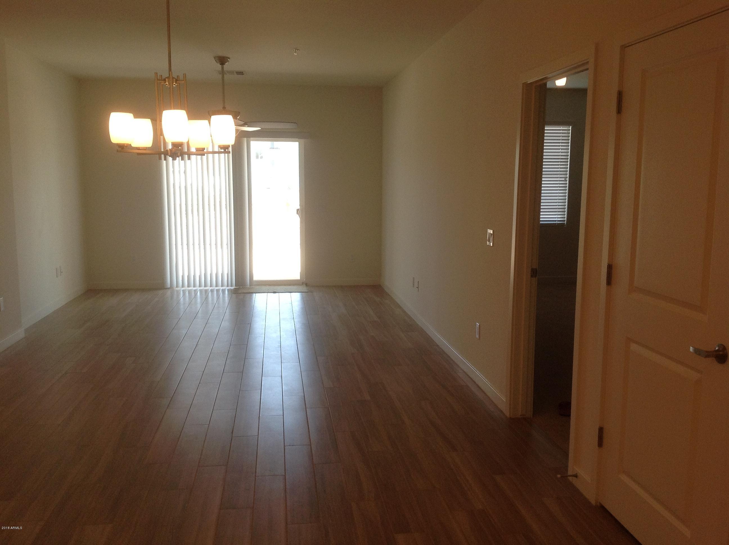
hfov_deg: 52.7
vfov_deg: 40.6
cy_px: 272
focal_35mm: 35
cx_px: 364
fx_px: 736
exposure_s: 1/120
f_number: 2.4
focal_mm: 4.28
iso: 80
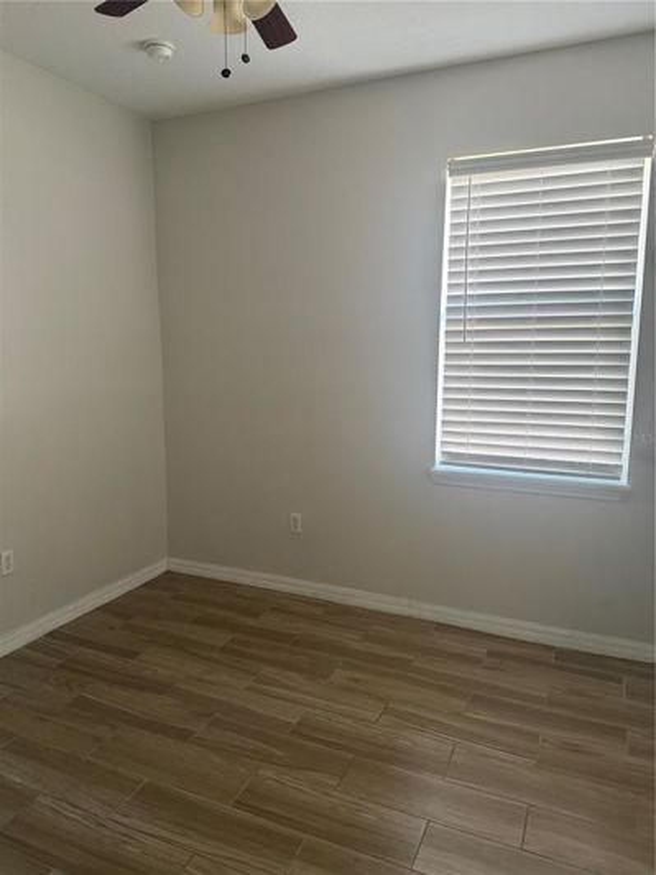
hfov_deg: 56.8
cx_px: 328
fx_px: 606
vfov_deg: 71.6
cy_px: 438
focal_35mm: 24
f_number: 1.78
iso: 320
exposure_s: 1/120
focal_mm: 6.76
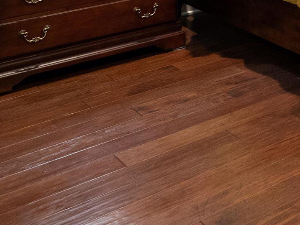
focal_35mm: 70
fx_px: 607
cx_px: 574
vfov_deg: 17.2
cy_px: -182
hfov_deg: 19.1
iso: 2000
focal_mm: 17
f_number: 5.6
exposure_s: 1/8
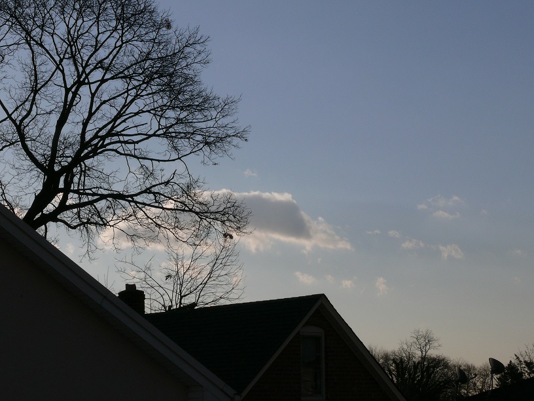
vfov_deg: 14.4
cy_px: 200
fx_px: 1589
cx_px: 267
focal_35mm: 103
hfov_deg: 19.1
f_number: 11
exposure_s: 1/320
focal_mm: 19.4
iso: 100
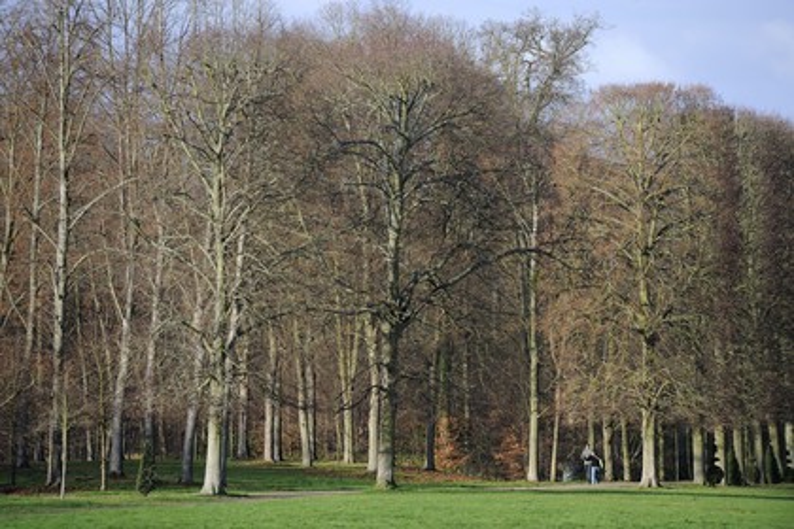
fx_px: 4411
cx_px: 397
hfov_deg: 10.3
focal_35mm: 200
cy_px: 264
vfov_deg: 6.9
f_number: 4.5
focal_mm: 200
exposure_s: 1/400
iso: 200
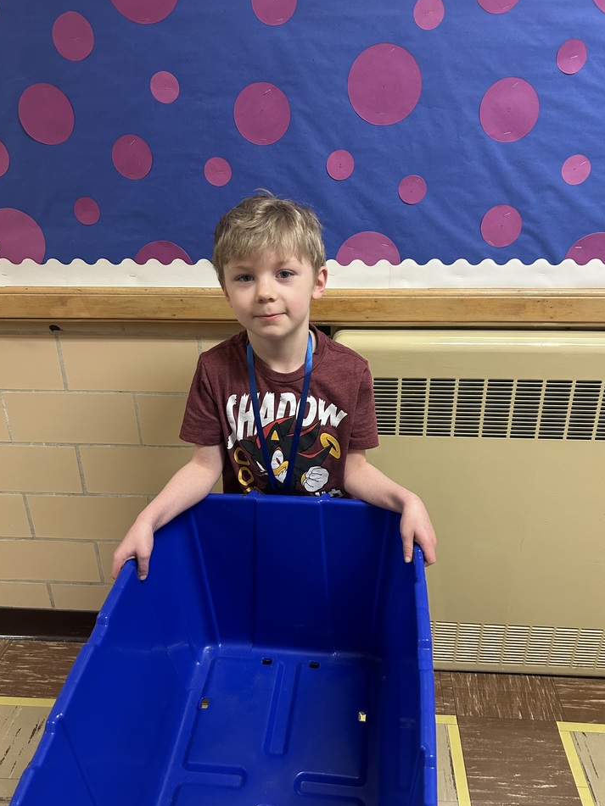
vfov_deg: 63.4
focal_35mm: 28
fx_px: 653
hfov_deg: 49.7
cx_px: 321
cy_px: 430
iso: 160
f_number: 1.5
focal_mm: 5.7
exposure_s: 1/60
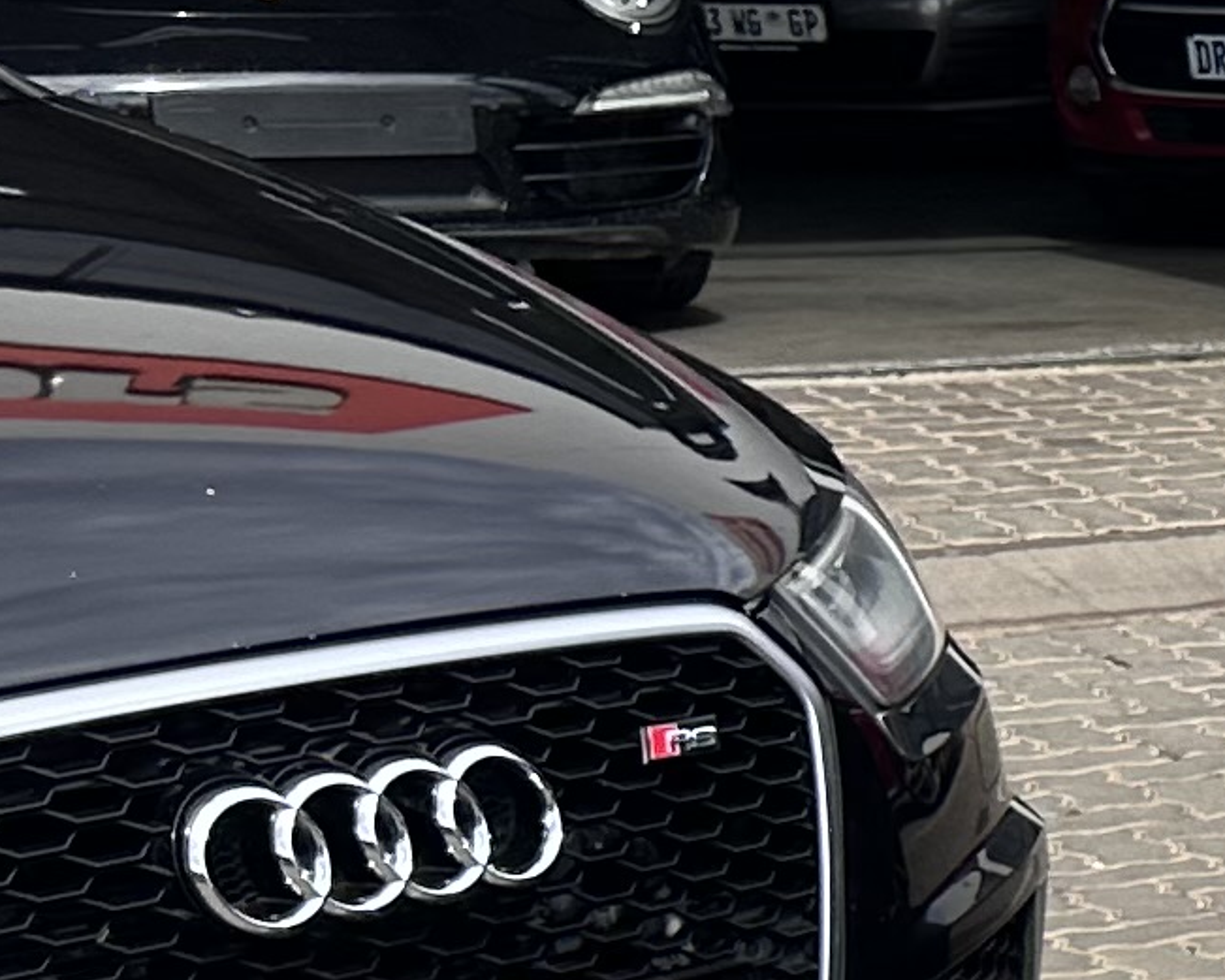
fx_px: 5258
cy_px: 1601
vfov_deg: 10.2
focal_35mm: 145
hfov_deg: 10.5
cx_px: 3361
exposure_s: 1/2525
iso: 80
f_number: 1.78
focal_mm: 6.86
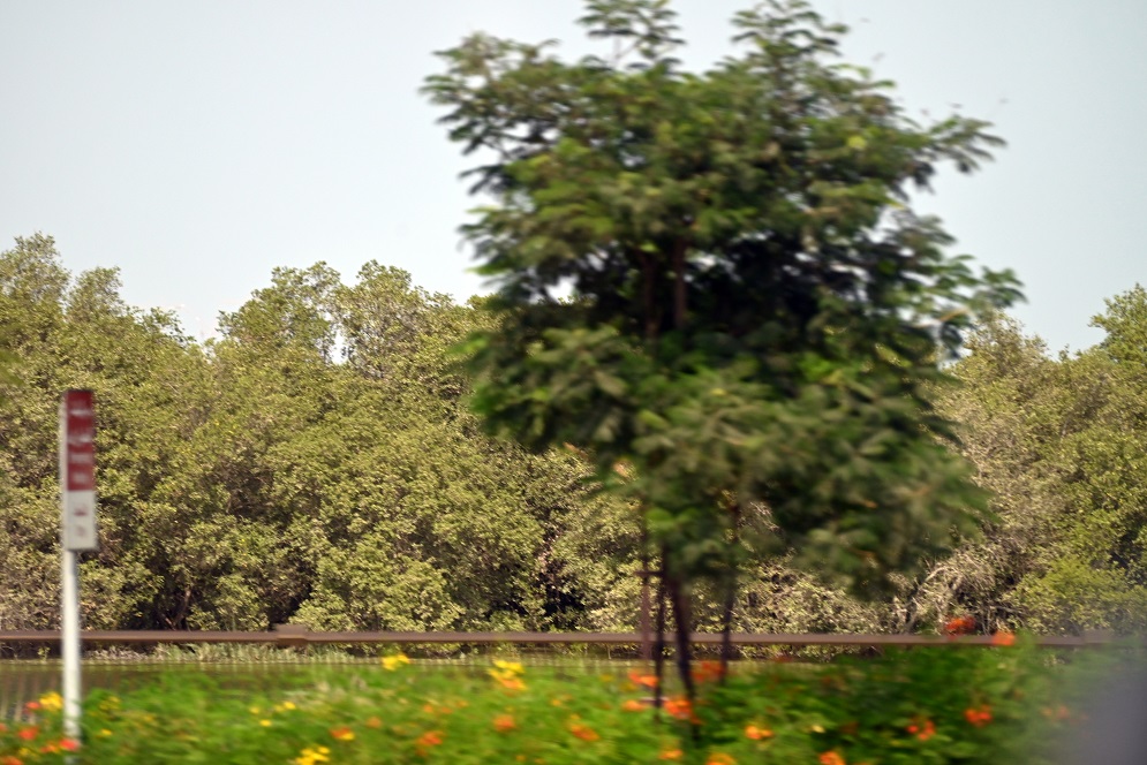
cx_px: 574
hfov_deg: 8.6
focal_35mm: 240
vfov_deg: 5.7
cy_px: 382
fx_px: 7648
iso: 640
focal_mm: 240
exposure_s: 1/500
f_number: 5.6
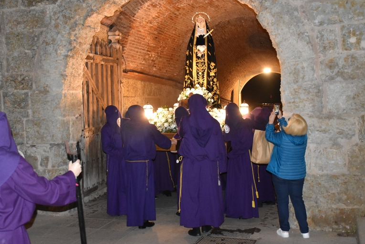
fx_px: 467
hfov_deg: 42.7
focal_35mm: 46
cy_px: 102
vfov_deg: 29.2
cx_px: 169
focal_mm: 26
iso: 3600
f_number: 3.8
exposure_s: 1/60
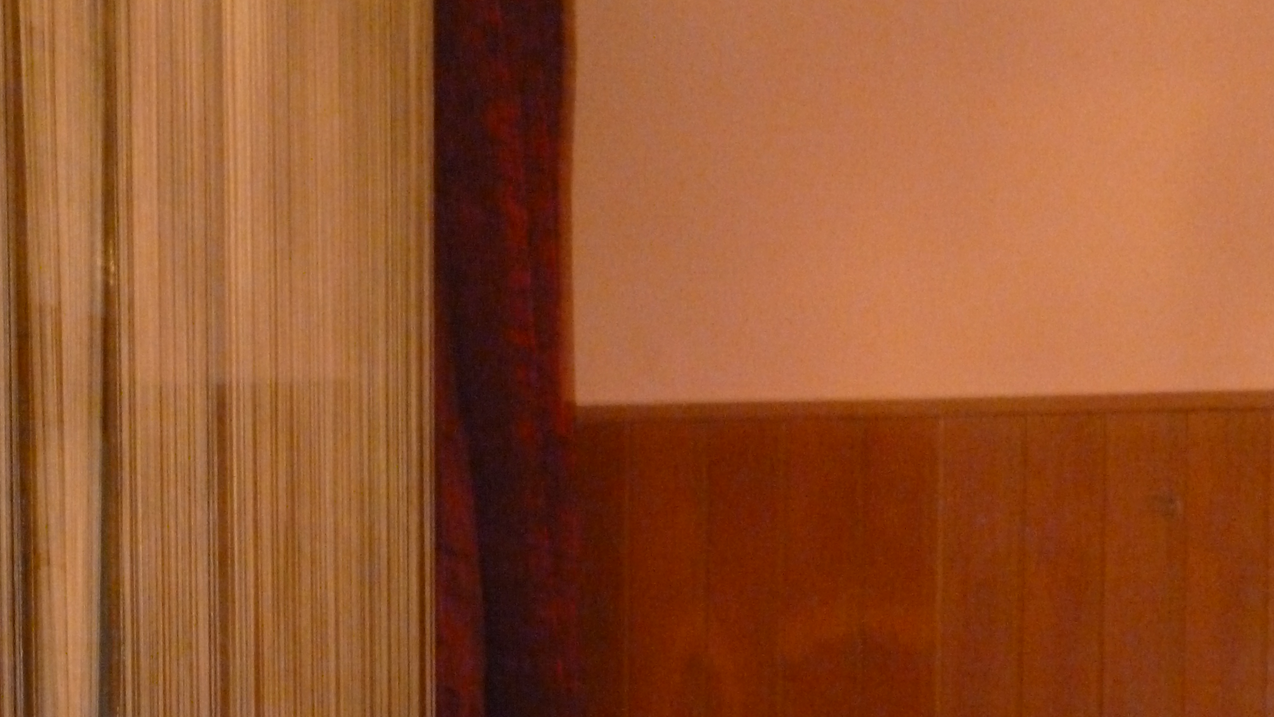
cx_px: 637
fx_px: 4020
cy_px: 949
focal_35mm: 119
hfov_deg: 18.0
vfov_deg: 10.0
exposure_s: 1/15
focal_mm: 12.5
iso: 800
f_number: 5
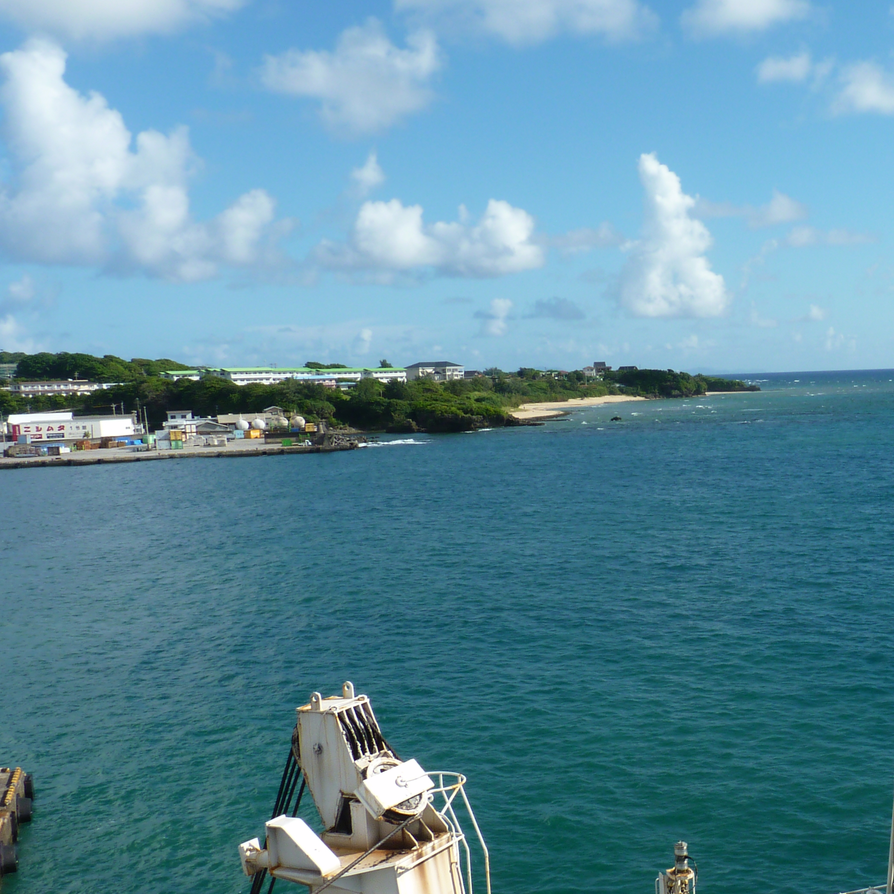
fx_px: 1344
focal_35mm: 46
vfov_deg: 36.6
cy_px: 542
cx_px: 794
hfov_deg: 34.8
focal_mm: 4.8
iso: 80
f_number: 5.6
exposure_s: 1/320
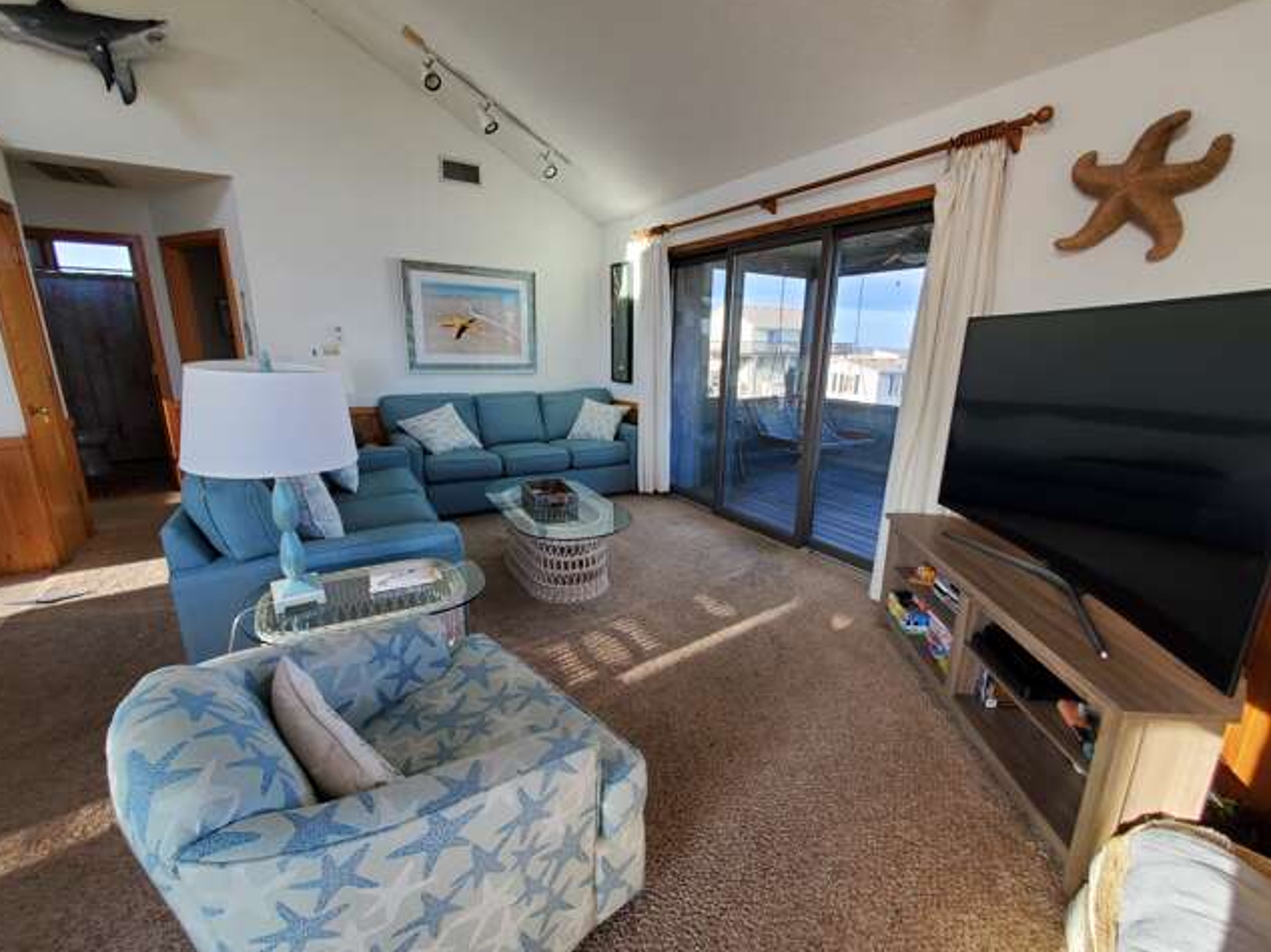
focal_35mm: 14
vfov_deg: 85.6
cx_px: 641
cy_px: 471
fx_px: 514
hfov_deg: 102.1
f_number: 2.2
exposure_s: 1/119
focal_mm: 1.8
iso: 100
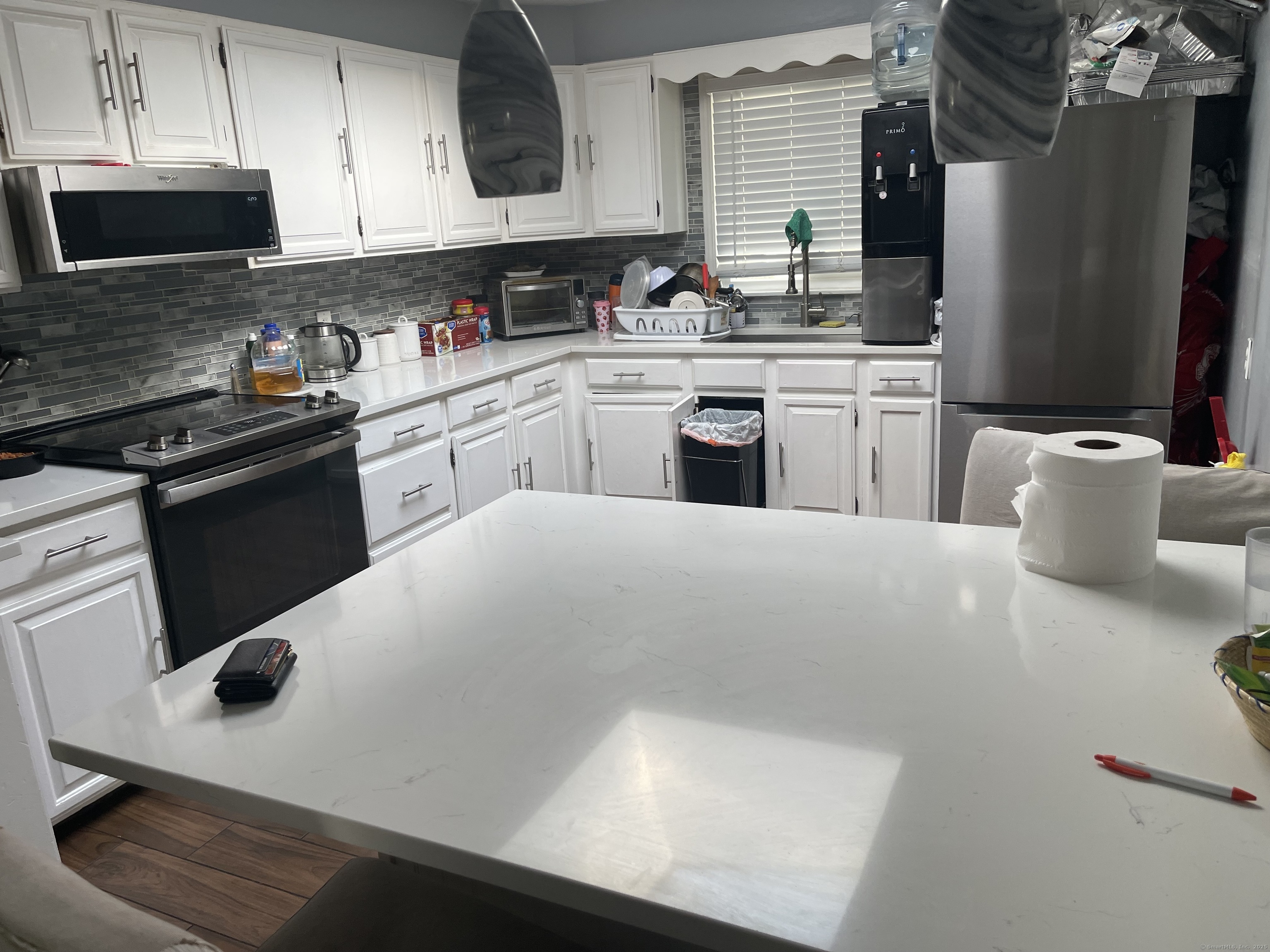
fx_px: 917
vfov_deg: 54.9
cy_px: 476
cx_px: 635
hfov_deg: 69.4
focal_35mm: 25
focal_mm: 5.1
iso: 80
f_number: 1.6
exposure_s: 1/121
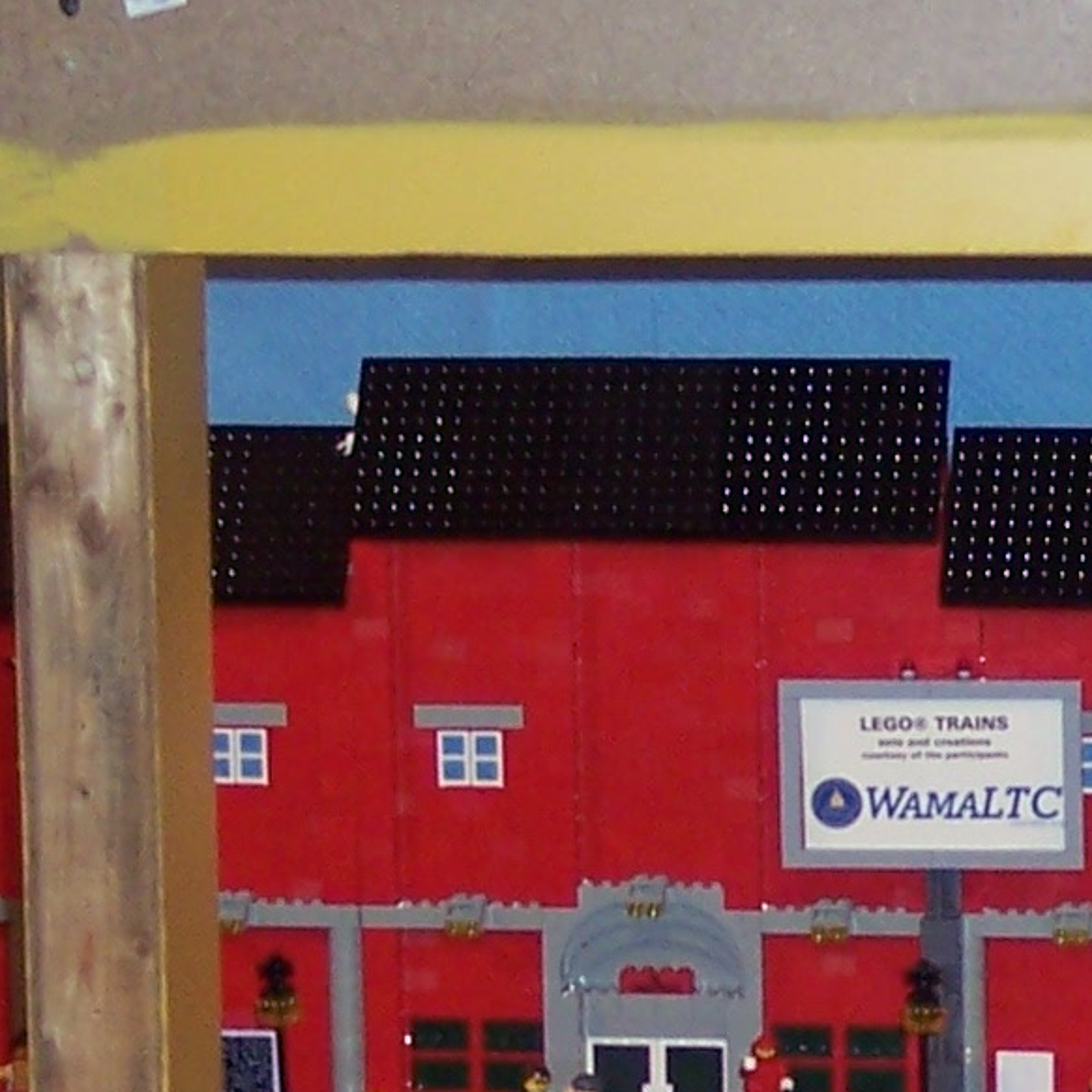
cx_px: 1085
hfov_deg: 10.3
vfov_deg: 10.3
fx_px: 6032
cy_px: 1043
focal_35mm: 169
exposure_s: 1/60
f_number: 2.8
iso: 100
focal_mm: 8
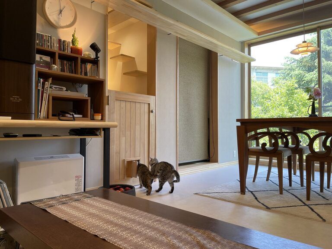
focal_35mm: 26
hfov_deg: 67.3
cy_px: 124
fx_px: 249
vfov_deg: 53.1
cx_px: 166
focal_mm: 5.1
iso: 64
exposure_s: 1/120
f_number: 1.6
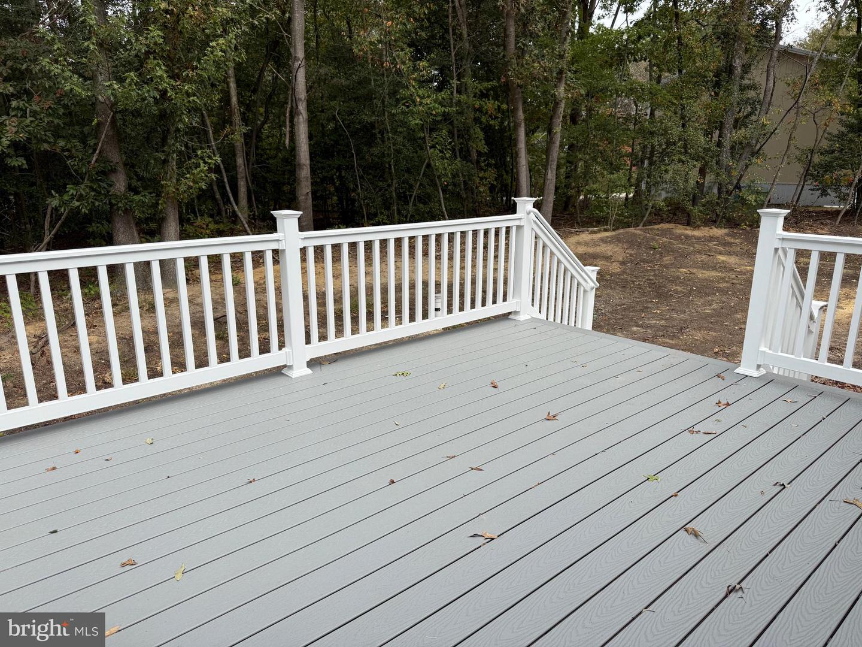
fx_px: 598
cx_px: 431
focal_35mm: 24
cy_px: 324
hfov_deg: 71.6
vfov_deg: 56.8
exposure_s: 1/1855
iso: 80
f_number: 1.78
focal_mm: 6.76
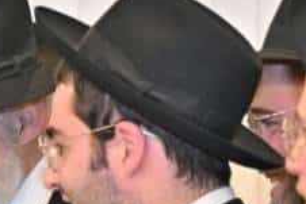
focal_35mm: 331
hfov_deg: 6.2
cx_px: -149
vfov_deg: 4.1
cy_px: 369
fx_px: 2815
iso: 1250
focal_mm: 73
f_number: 4
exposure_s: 1/160
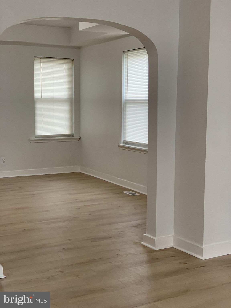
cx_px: 116
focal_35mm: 52
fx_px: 463
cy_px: 154
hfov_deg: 28.0
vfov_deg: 36.8
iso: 100
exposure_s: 1/60
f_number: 2.4
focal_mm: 6
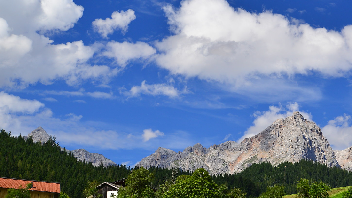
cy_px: 136
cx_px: 287
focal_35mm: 90
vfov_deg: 13.4
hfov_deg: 23.3
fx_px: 840
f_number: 6.3
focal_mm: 52
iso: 200
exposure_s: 1/250
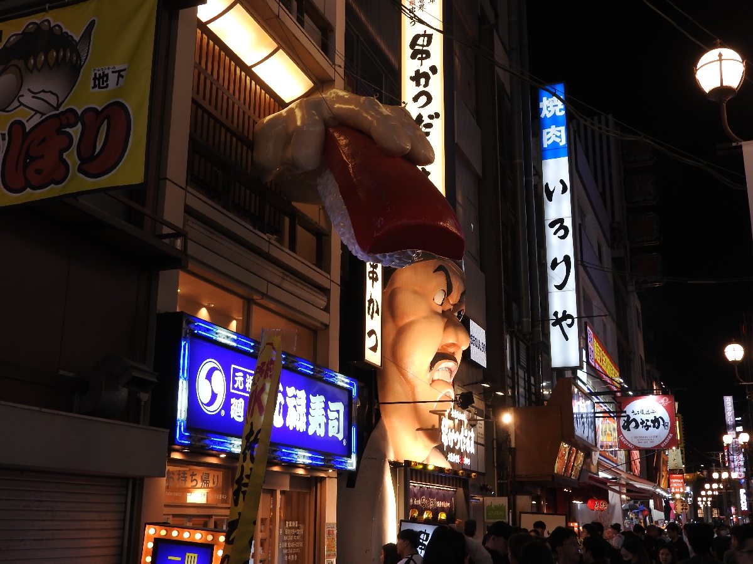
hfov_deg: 46.8
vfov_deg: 36.0
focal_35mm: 40
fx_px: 870
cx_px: 376
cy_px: 282
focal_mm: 7.2
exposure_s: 1/30
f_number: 3.8
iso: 110
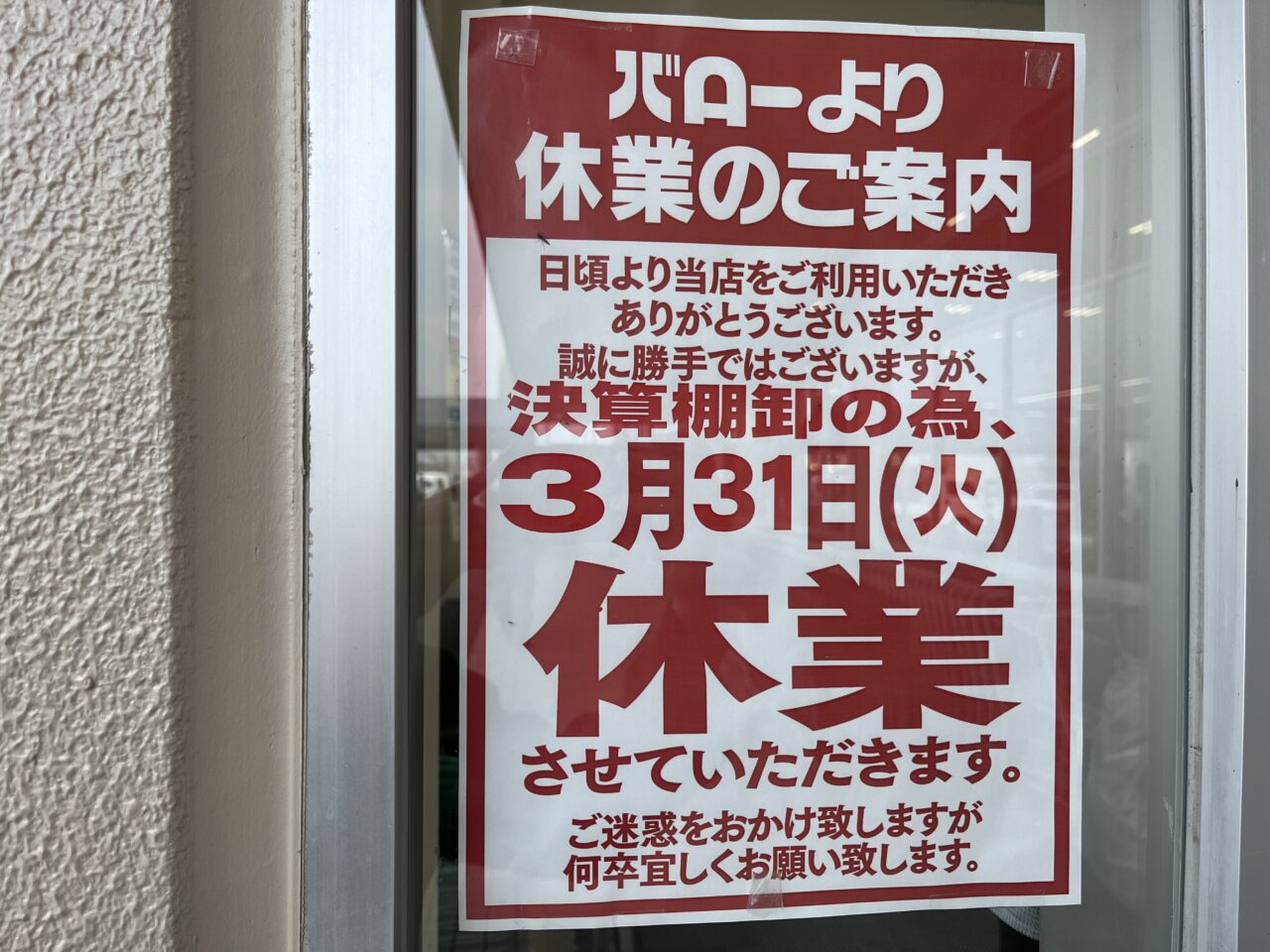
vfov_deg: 53.1
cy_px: 476
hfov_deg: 67.3
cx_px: 635
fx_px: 954
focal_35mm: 26
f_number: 1.6
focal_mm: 5.1
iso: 50
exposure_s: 1/751
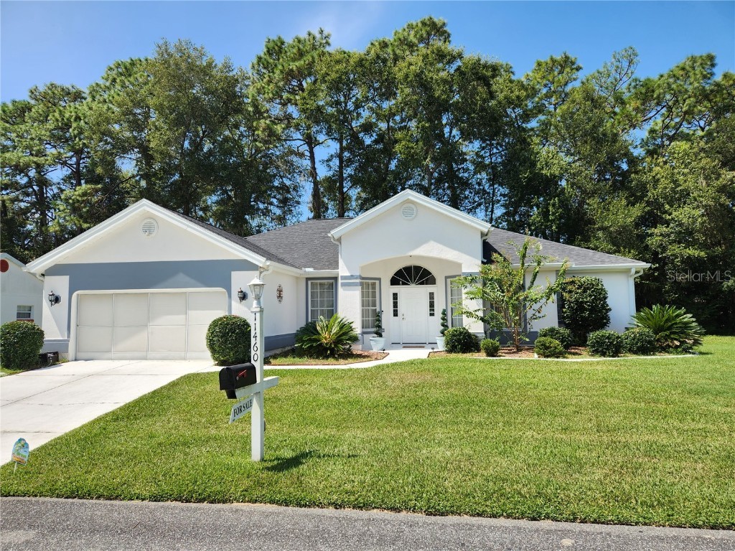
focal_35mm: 23
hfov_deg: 73.9
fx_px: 488
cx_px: 368
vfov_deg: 58.9
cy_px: 276
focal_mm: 5.4
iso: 20
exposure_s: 1/1108
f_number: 1.8
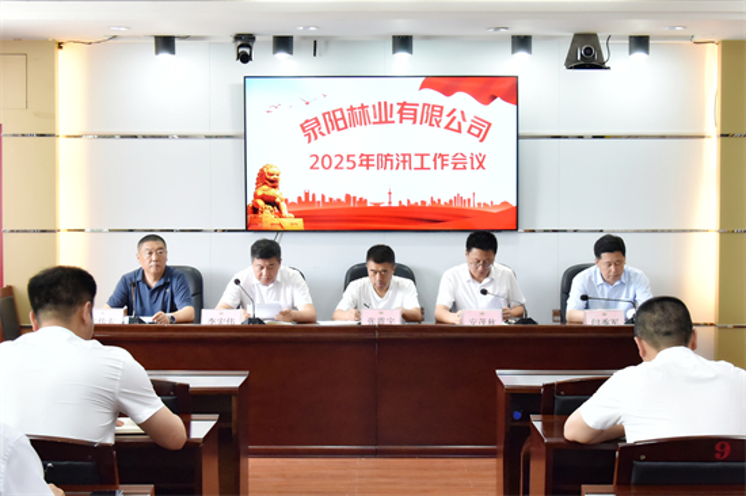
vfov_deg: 41.1
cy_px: 248
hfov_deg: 58.7
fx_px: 663
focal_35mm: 32
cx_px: 373
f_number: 5
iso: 2000
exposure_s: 1/125
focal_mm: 32
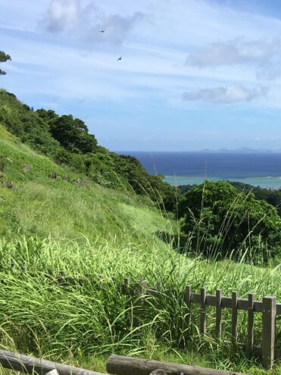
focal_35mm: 60
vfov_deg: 32.0
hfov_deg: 23.7
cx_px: 254
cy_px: 233
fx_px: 650
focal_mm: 4.15
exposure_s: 1/1637
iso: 25
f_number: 2.2
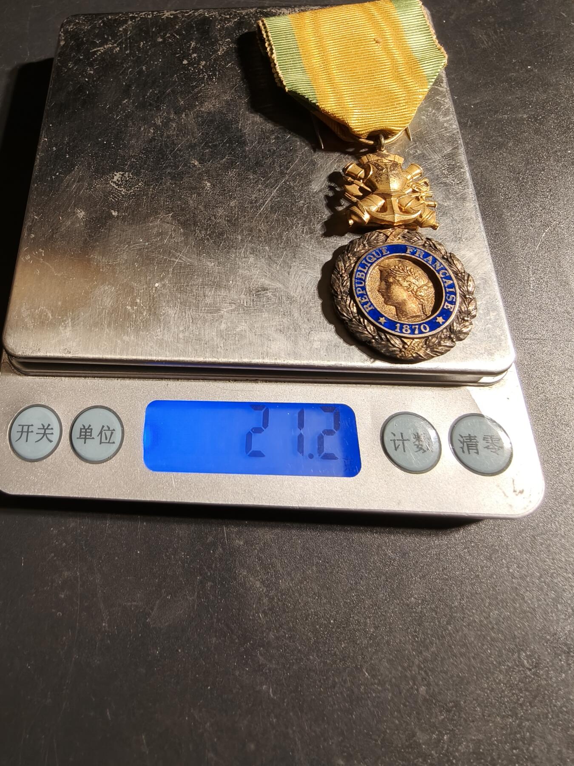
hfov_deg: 58.9
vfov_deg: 73.9
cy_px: 383
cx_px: 287
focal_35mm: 23
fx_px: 509
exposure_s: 1/100
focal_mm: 2.32
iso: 160
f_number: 2
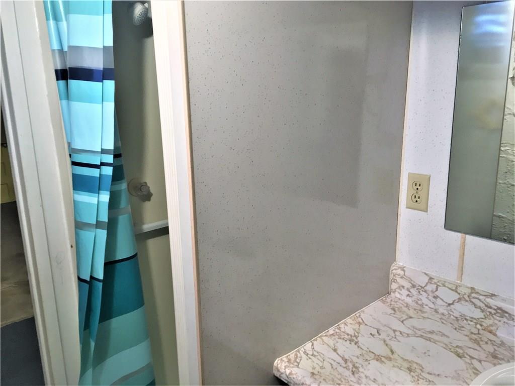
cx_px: 258
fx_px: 431
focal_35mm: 29
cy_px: 193
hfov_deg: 61.7
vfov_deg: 48.2
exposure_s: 1/30
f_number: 2.2
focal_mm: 4.15
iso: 125
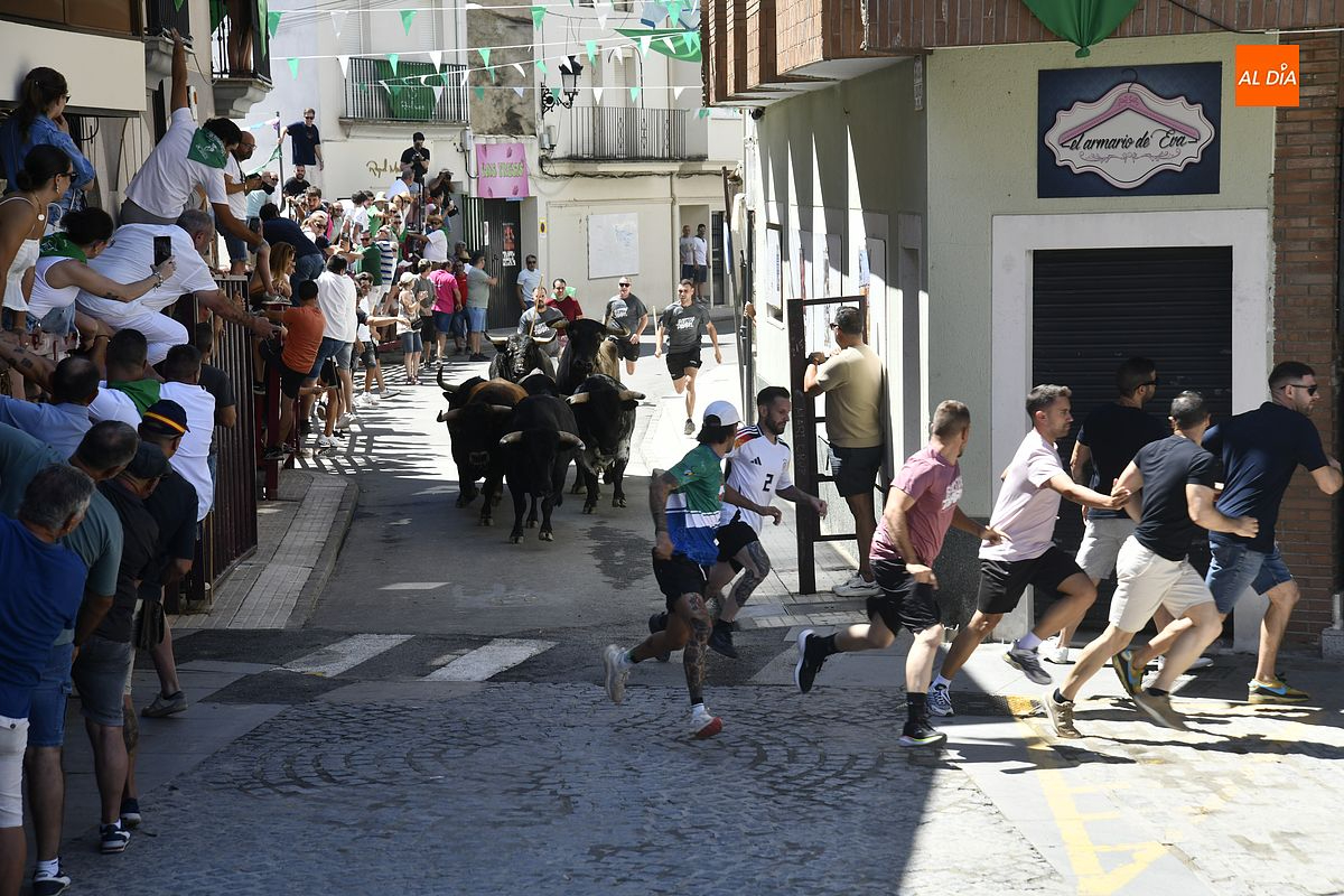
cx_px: 672
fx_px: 3173
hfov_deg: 23.9
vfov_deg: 16.1
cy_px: 448
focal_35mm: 85
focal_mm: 85
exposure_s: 1/320
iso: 400
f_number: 11
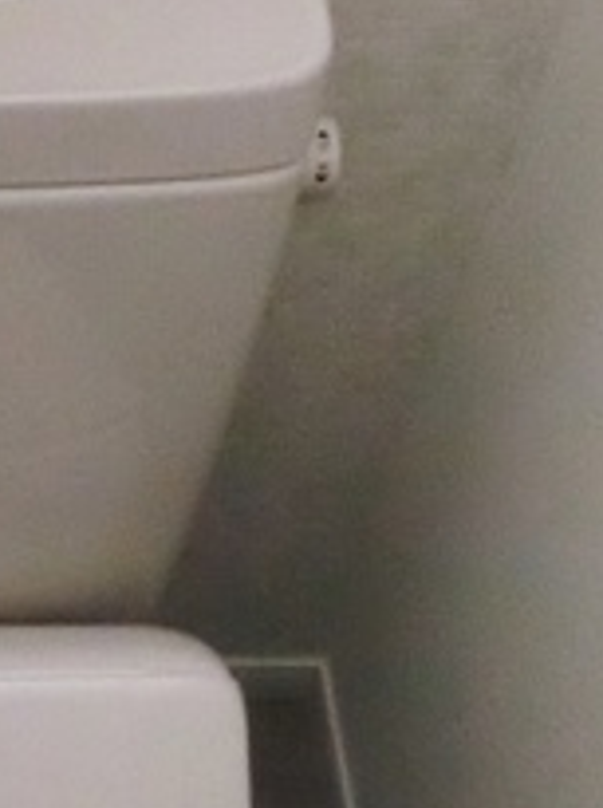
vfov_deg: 29.6
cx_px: -89
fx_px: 1514
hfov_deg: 21.2
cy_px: 548
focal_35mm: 65
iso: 1600
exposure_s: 1/4
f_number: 2.7
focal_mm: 4.06
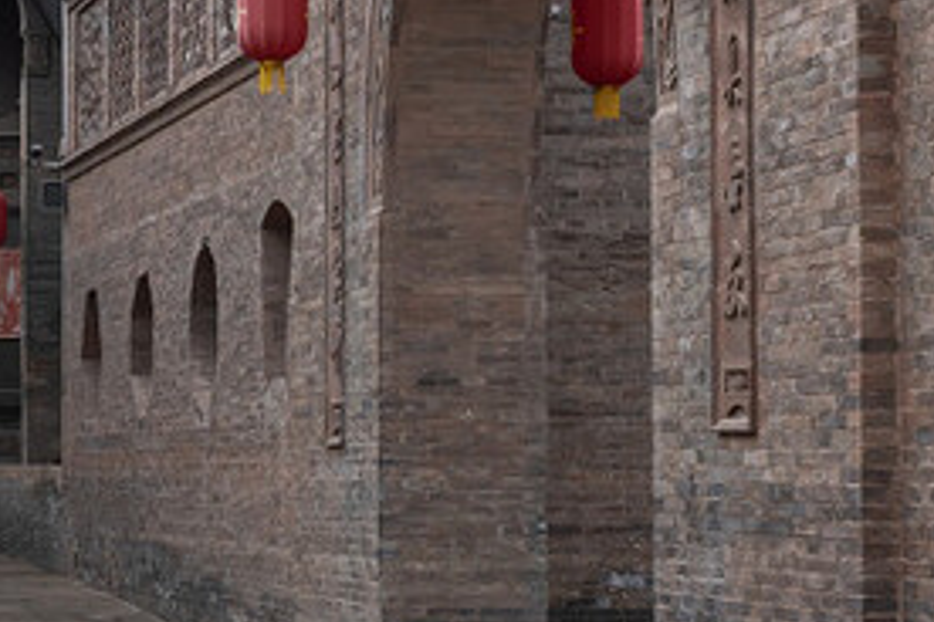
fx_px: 3606
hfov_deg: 14.5
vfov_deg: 9.9
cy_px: 313
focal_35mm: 139
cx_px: -34
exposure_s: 1/160
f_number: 9
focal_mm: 32
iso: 200
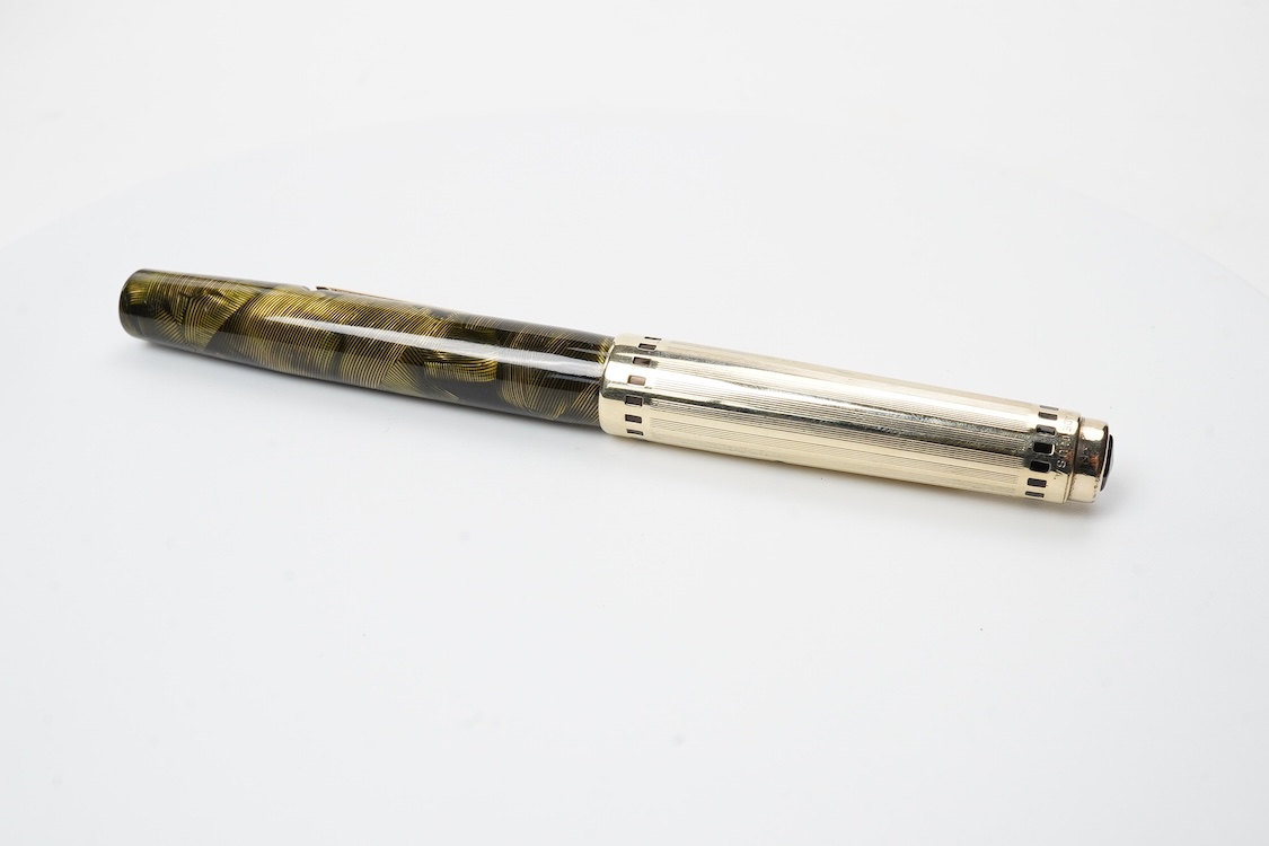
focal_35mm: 45
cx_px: 634
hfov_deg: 43.6
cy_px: 423
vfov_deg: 29.9
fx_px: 1586
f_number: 22
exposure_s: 1/100
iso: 640
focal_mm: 30
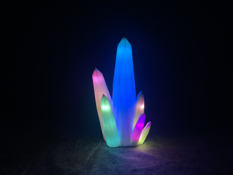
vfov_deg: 49.7
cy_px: 88
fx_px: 188
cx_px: 116
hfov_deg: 63.4
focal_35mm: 28
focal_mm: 3.99
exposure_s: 1/121
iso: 80
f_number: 1.8
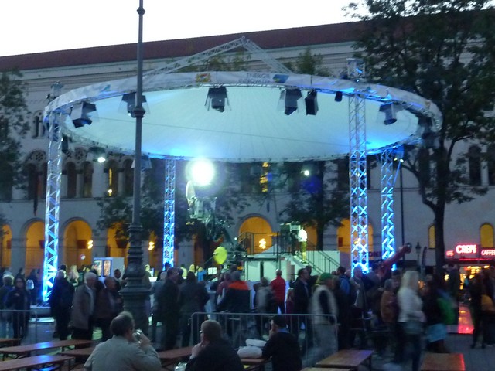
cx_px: 248
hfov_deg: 39.7
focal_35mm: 48
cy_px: 186
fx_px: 686
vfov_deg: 30.3
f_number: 3.3
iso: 400
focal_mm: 4.4
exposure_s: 1/8
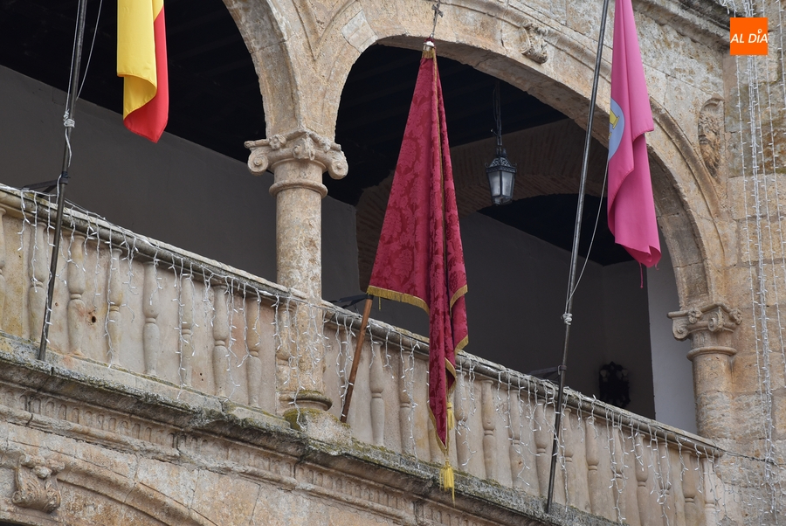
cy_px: 263
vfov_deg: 10.8
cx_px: 393
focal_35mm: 128
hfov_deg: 16.1
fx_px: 2786
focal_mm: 85
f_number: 8
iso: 400
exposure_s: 1/250
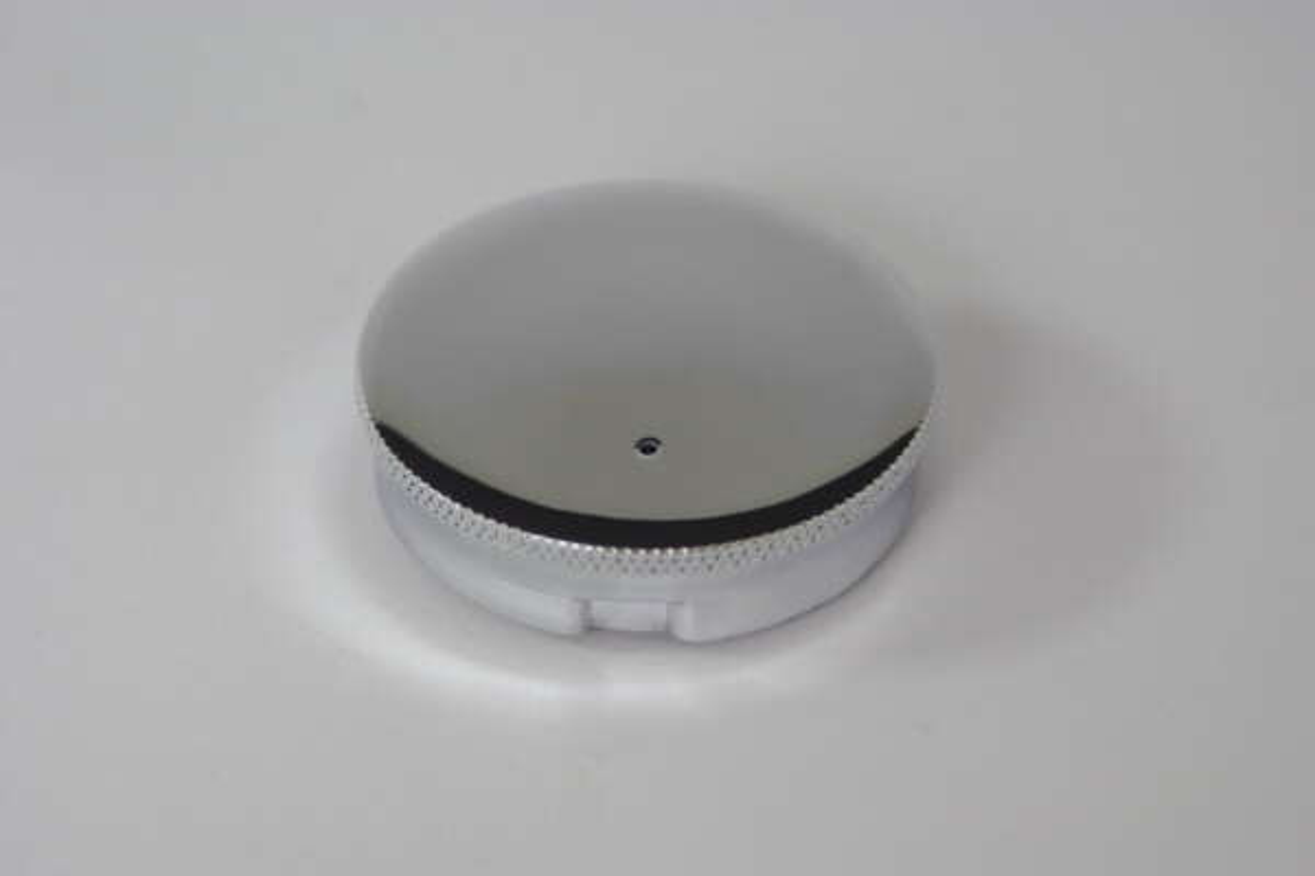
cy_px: 438
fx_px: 4383
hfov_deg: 17.1
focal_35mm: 120
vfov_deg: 11.4
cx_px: 658
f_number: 8
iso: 800
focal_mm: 80
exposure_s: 1/10
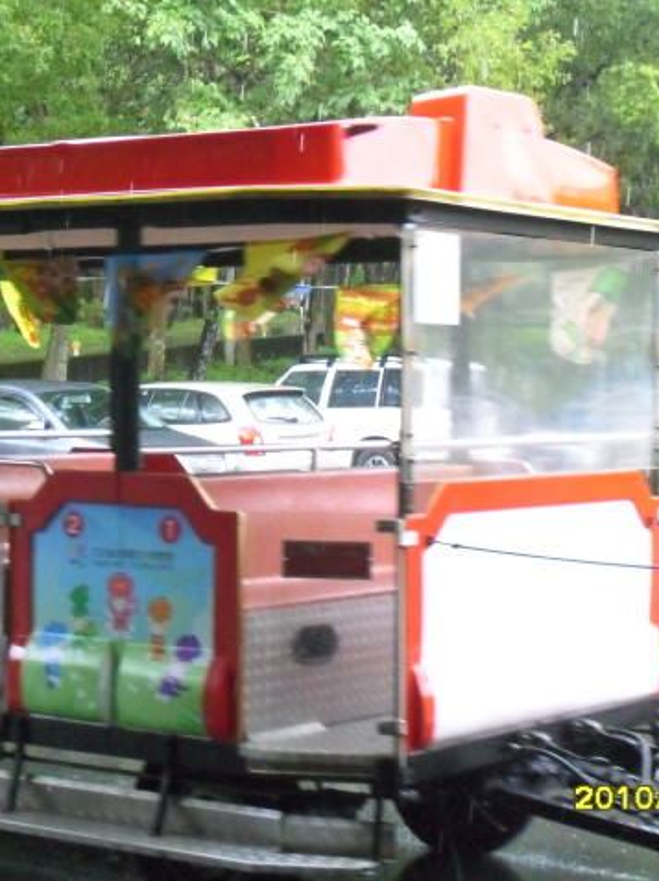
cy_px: 440
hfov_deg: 15.7
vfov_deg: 20.9
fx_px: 2389
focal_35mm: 94
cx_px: 384
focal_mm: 12.3
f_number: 4
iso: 800
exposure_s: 1/125
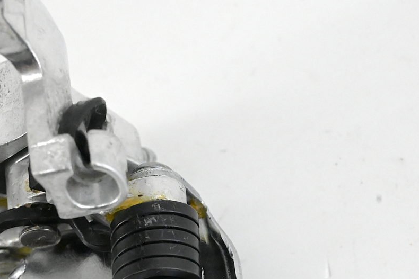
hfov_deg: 12.1
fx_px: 1979
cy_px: 220
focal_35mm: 170
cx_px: 243
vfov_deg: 8.1
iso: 9000
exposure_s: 1/640
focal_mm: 70
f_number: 13
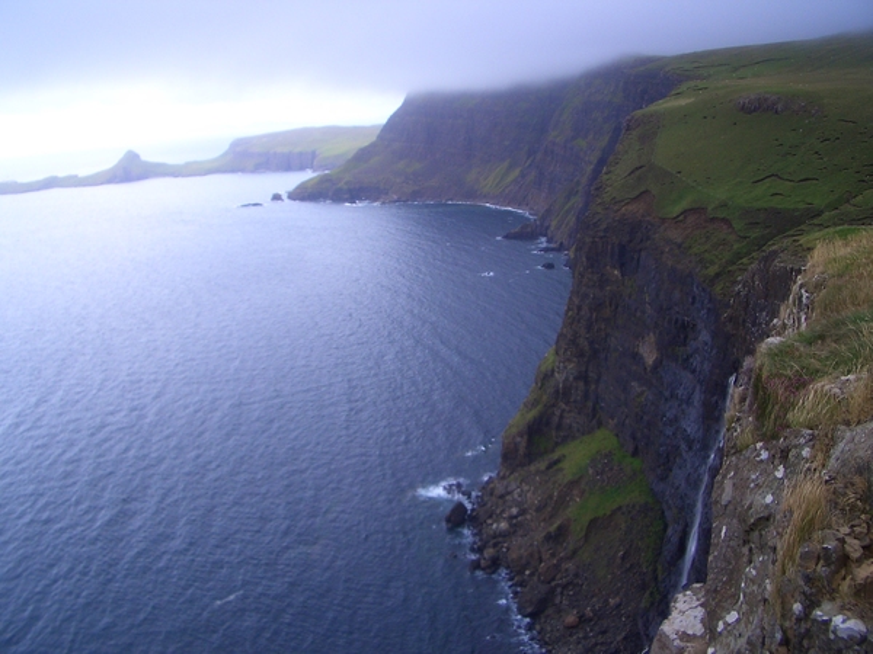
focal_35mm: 35
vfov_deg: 40.7
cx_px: 436
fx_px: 883
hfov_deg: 52.6
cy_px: 327
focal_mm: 5.8
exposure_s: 1/160
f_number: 4.3
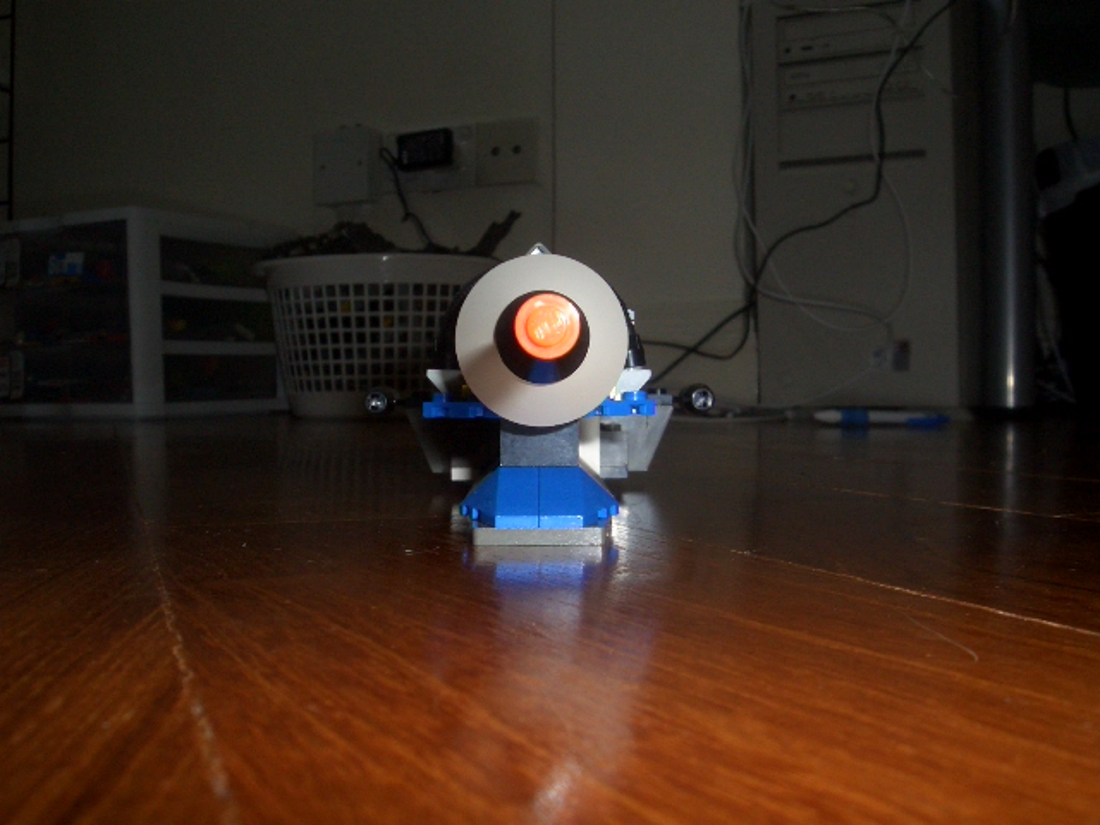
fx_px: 1144
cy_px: 412
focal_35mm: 36
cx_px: 550
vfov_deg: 39.7
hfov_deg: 51.4
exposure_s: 1/40
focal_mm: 4.8
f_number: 4
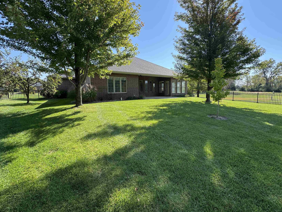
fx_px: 122
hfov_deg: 98.1
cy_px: 100
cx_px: 147
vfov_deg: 81.7
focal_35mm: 15
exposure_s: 1/515
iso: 40
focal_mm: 2.22
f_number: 2.2
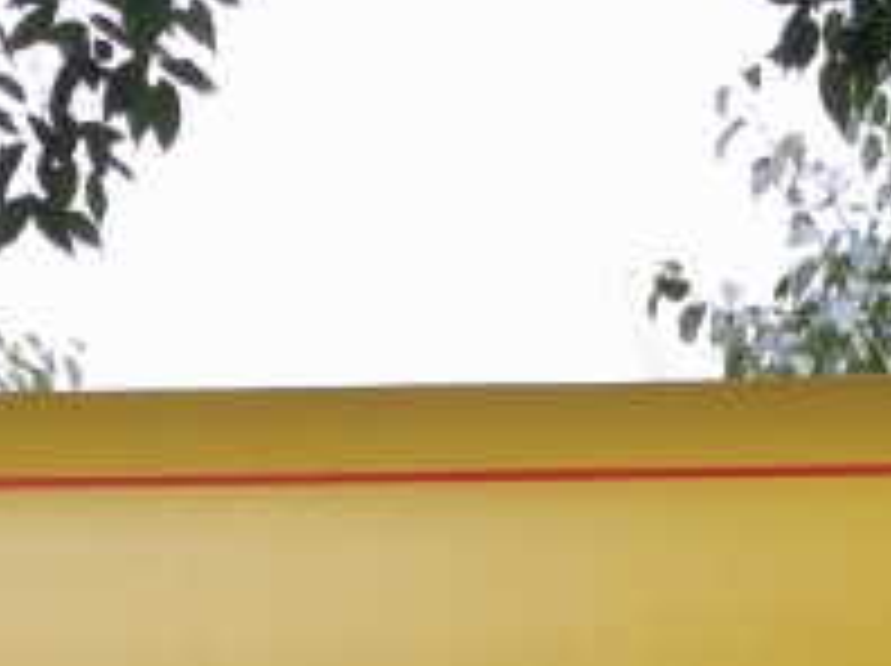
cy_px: 1346
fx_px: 3856
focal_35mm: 150
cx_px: 270
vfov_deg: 9.2
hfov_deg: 13.2
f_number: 2.2
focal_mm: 4.15
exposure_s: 1/197
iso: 32
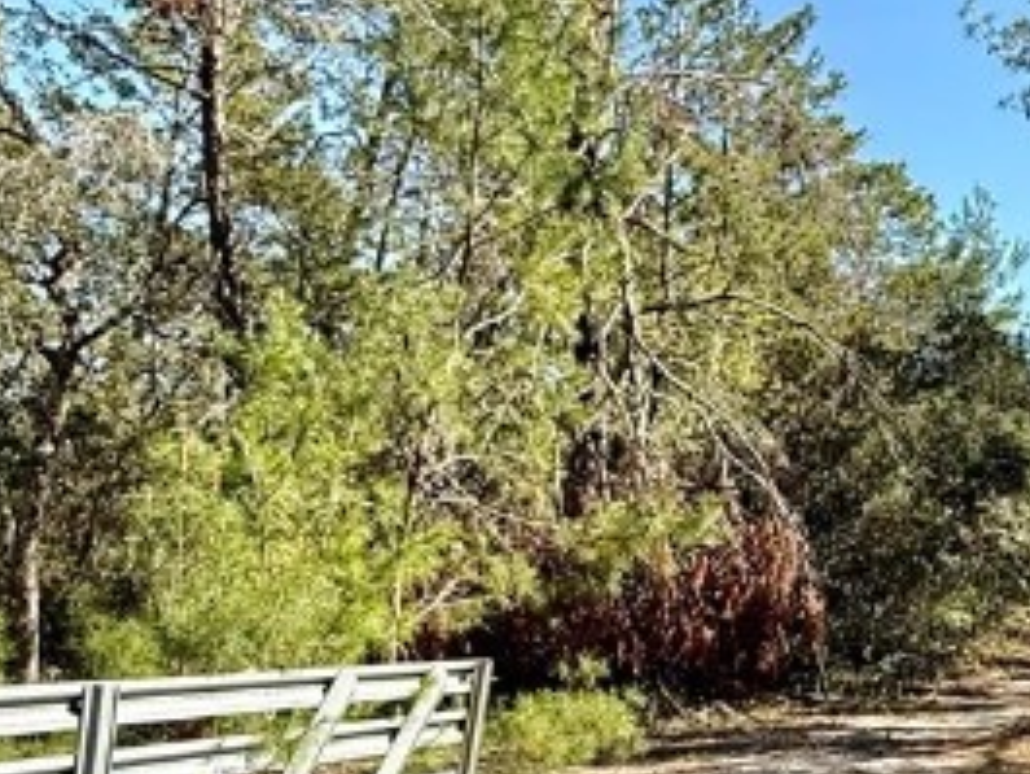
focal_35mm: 54
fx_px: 1607
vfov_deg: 27.0
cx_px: 917
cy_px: 428
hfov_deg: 33.7
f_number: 2.2
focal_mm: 2.22
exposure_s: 1/985
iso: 50
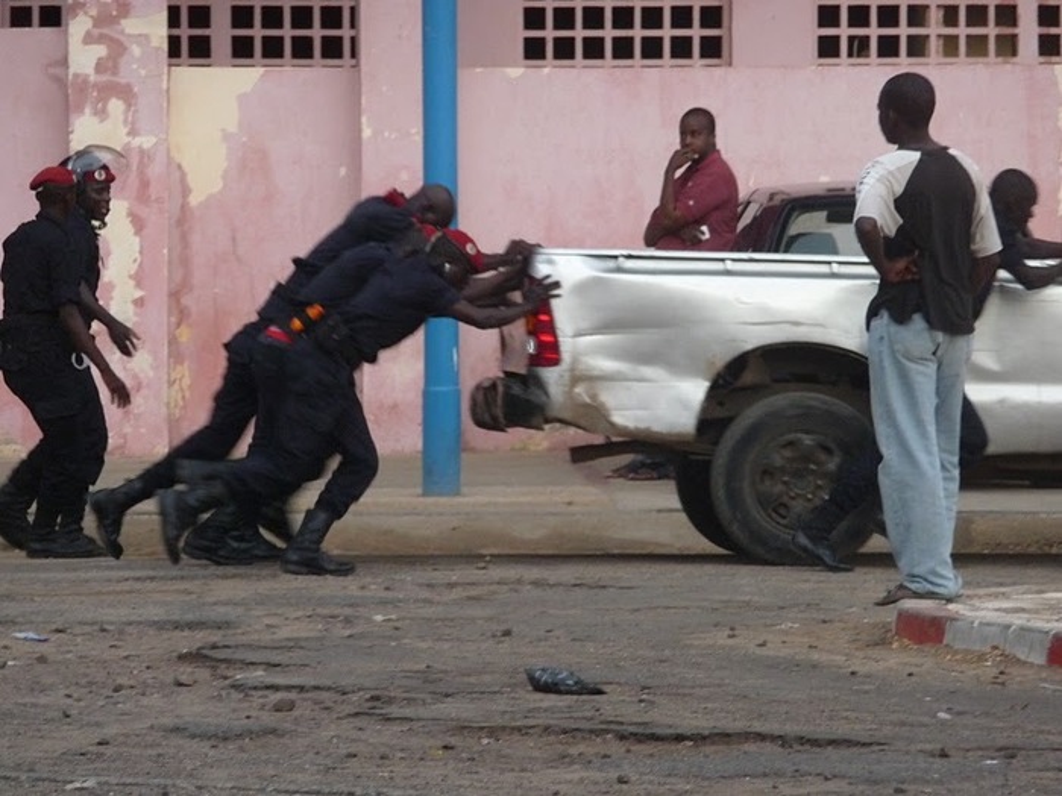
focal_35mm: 280
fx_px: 8590
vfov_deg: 5.3
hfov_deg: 7.1
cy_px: 398
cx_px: 531
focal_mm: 47
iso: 320
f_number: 4.9
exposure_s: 1/60
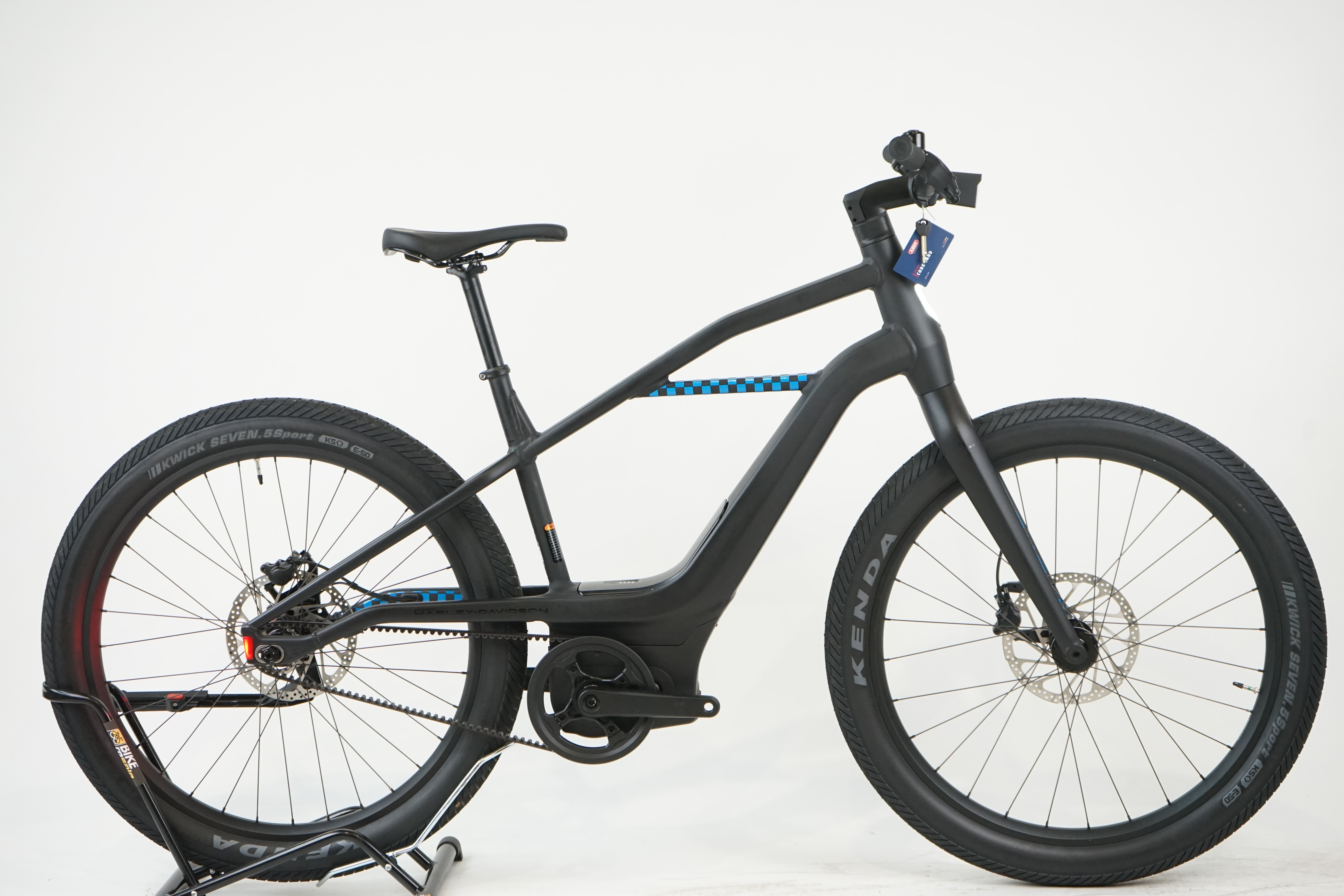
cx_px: 672
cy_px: 448
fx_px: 2240
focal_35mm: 60
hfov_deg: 33.4
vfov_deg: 22.6
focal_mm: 60
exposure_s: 1/200
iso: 2000
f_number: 5.6
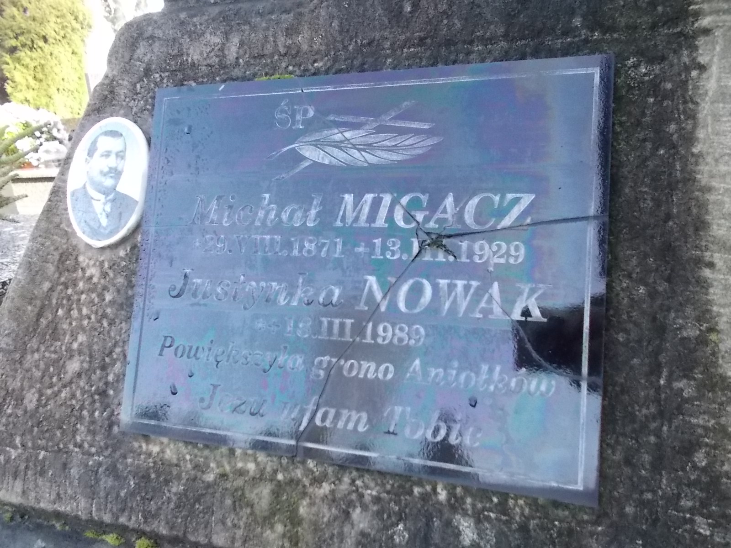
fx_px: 549
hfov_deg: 67.3
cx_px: 366
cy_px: 274
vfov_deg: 53.1
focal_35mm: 26
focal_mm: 4.6
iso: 400
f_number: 3.2
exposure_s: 1/200
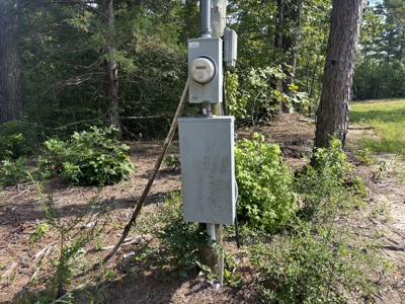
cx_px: 202
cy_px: 152
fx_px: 304
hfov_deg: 67.3
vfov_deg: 53.1
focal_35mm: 26
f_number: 1.6
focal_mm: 5.96
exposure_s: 1/1068
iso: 50
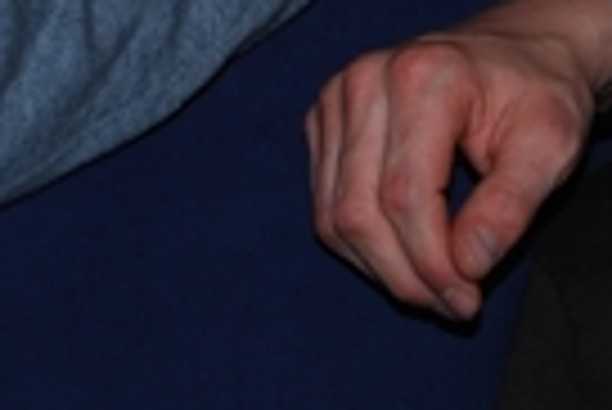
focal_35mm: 363
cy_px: -462
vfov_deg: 3.8
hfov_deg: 5.7
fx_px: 6181
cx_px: 634
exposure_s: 1/60
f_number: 5.6
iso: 200
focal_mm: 55
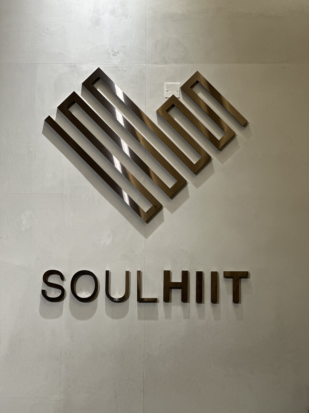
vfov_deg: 25.3
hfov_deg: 19.1
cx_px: 154
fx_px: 916
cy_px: 206
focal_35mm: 77
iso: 125
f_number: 2.8
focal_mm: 9
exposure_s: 1/33
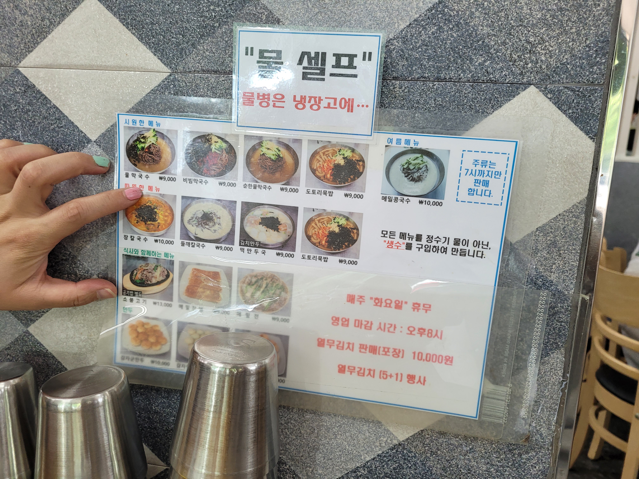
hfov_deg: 67.3
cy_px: 240
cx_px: 320
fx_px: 480
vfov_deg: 53.1
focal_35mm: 26
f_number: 1.8
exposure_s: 1/120
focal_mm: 5.4
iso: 125
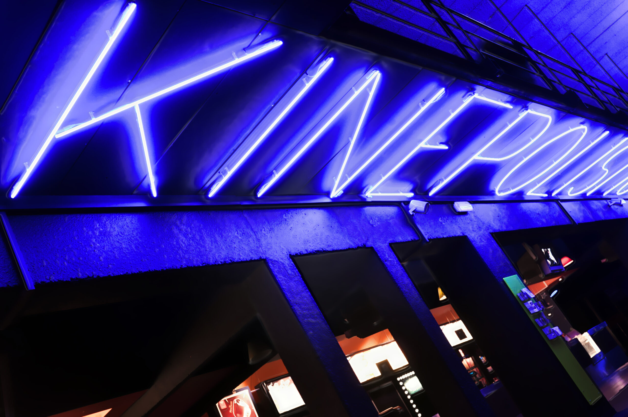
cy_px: 208
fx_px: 653
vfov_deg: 35.4
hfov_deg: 51.3
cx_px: 314
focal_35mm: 38
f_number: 5.6
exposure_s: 1/5
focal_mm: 25
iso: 200
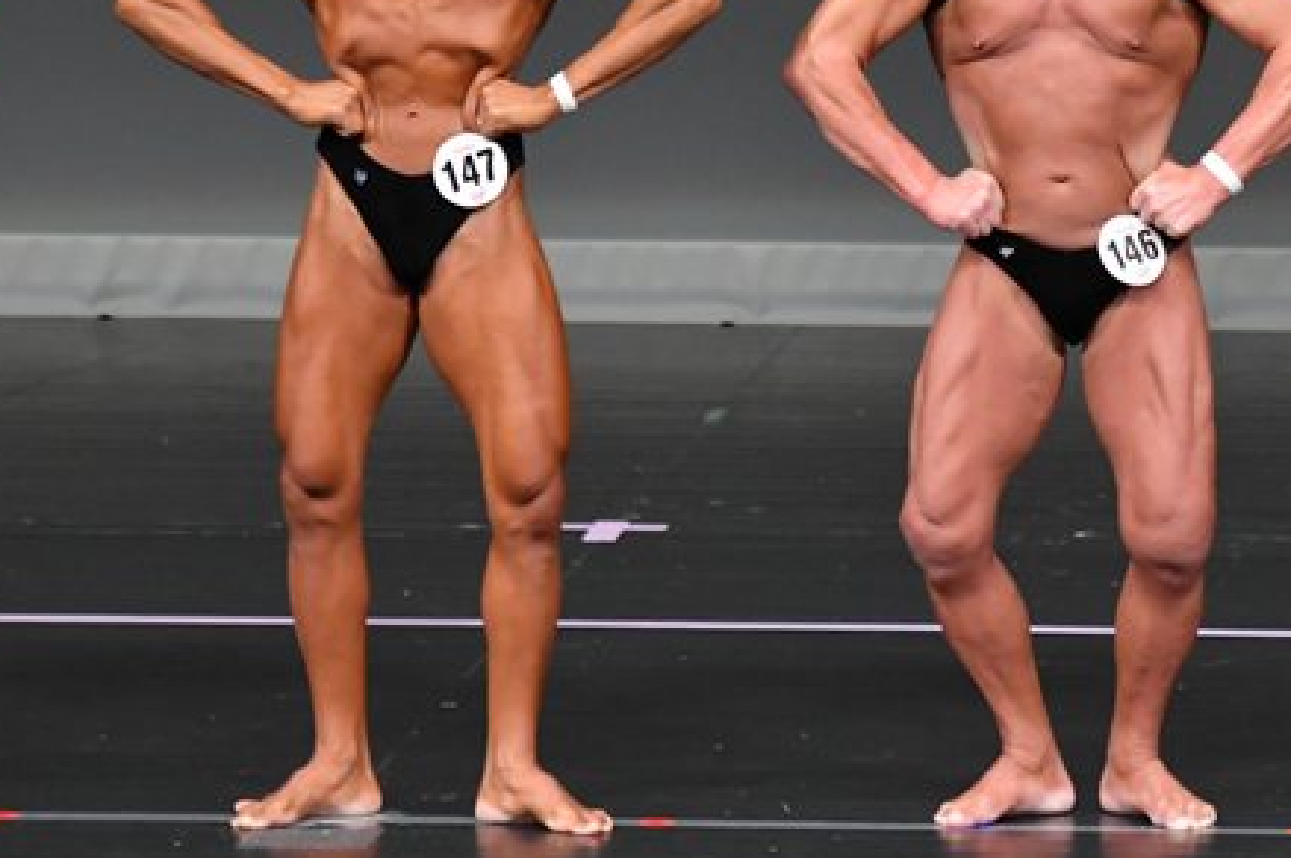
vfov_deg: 2.2
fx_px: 21886
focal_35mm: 611
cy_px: 245
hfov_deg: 3.4
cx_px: 1004
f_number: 5.6
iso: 4000
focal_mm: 230
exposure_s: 1/400
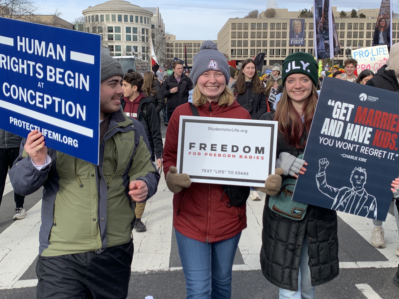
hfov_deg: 43.9
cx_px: 199
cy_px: 146
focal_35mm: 43
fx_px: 496
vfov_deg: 33.6
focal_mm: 4.25
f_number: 1.8
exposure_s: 1/1076
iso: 25
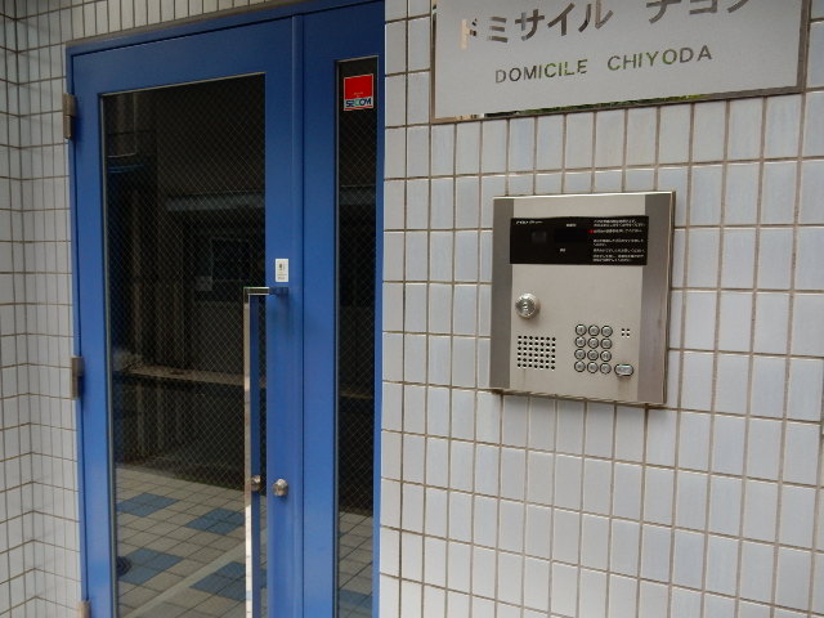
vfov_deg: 54.9
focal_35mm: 25
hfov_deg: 69.4
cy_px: 309
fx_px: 595
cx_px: 412
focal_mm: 4.5
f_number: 3.7
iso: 125
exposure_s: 1/50
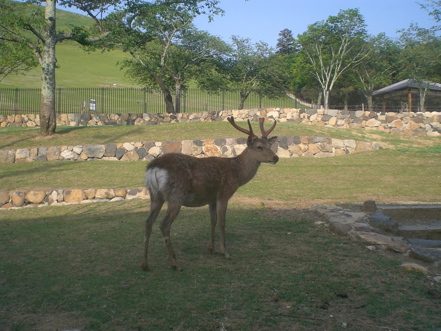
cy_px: 166
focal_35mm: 38
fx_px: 484
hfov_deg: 49.0
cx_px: 220
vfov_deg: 37.7
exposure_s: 1/200
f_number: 4.4
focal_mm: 6.3
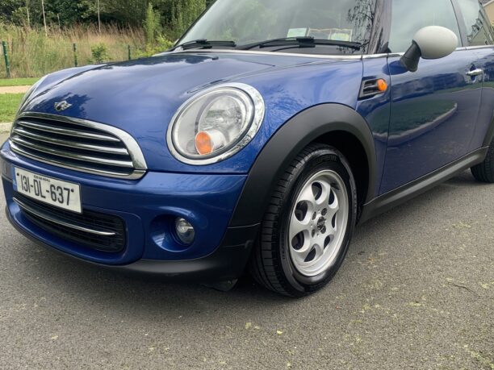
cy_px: 190
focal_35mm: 34
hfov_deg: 54.0
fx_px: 485
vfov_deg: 41.8
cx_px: 245
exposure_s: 1/829
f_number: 1.8
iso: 25
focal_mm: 4.25
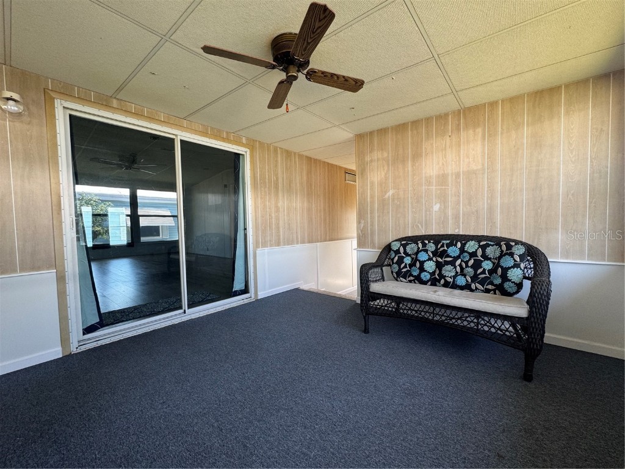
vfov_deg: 85.7
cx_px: 312
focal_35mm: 14
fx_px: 253
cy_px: 234
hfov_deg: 102.1
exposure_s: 1/99
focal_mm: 2.22
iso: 100
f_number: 2.2
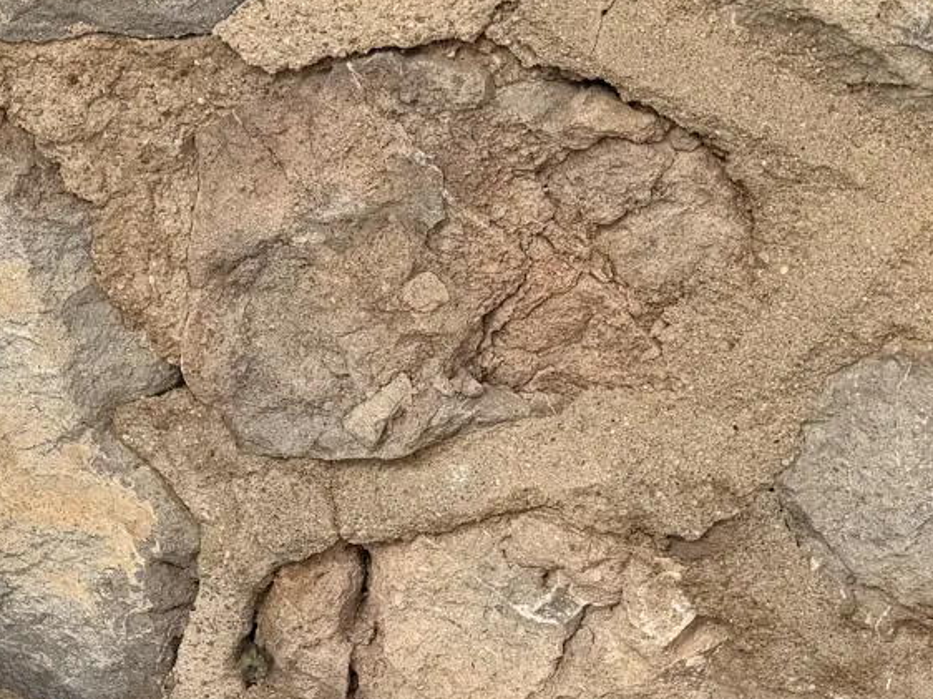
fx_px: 2209
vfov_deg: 17.2
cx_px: -63
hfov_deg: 22.6
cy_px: 830
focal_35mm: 82
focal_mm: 6.76
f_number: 1.78
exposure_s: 1/3279
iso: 80
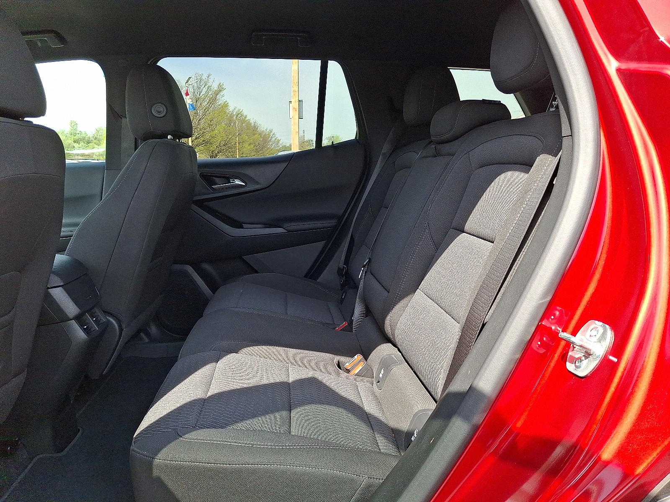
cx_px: 335
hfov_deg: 69.4
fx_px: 484
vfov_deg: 54.9
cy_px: 251
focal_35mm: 25
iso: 30
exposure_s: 1/417
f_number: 1.8
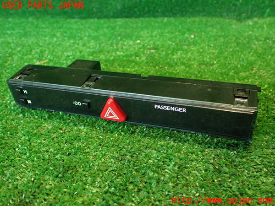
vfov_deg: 44.2
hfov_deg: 56.8
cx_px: 138
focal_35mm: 32
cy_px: 103
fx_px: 254
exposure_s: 1/30
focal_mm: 5.79
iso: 400
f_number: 2.4
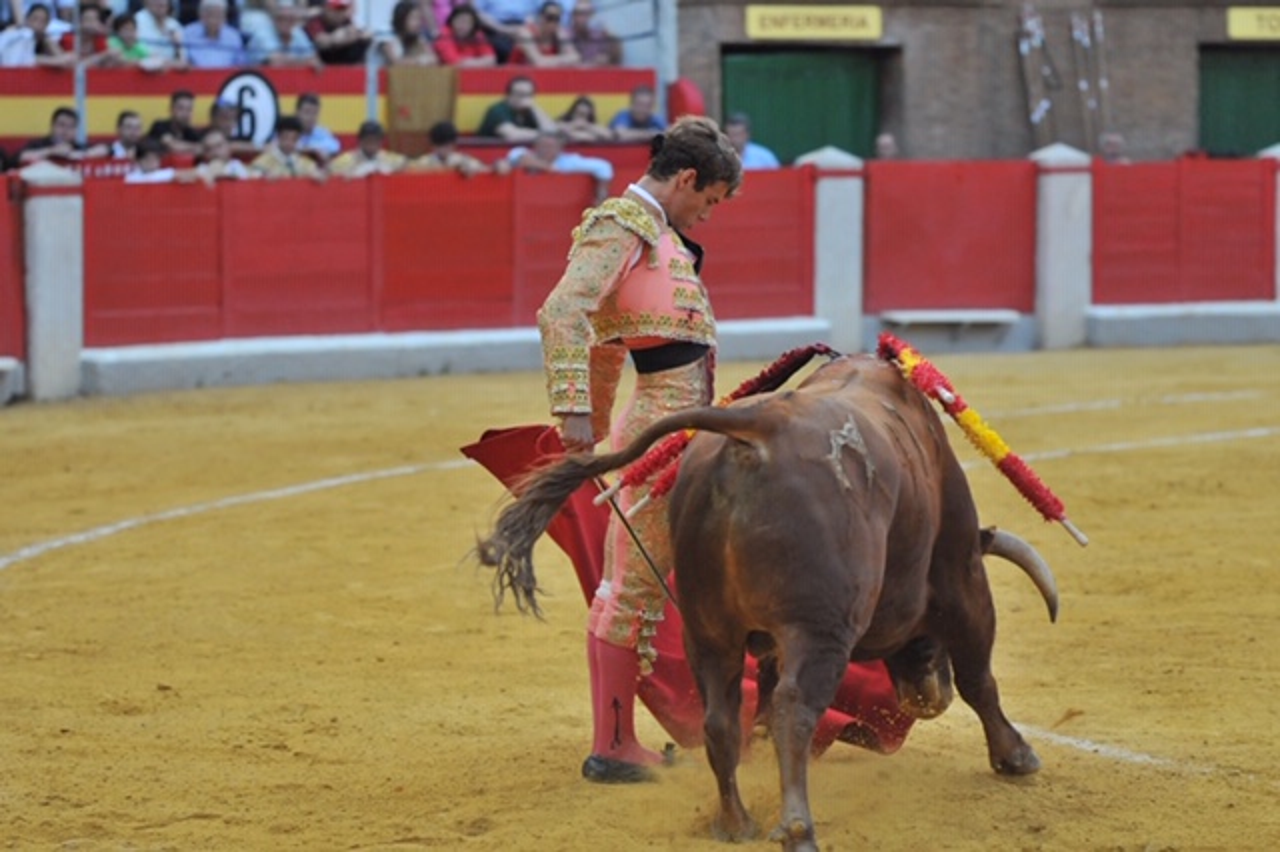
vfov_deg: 8.7
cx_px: 640
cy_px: 426
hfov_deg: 13.0
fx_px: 5597
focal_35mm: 158
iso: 1000
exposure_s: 1/500
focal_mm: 105
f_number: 2.8
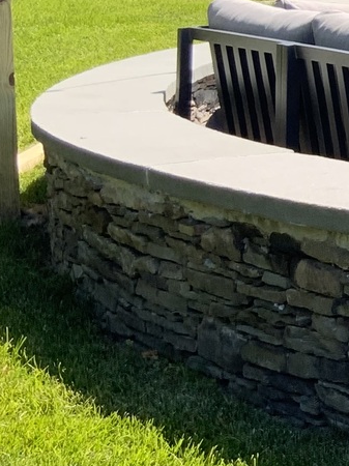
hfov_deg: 9.8
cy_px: 145
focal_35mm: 129
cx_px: 896
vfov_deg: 15.3
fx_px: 1736
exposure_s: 1/514
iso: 16
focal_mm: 3
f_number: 1.8
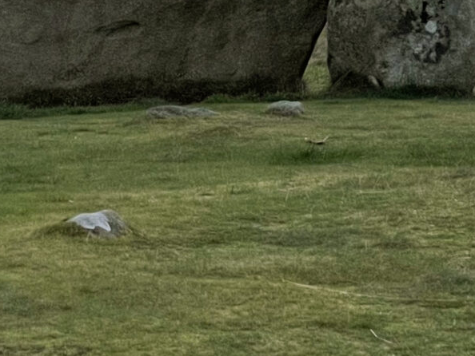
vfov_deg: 6.6
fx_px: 3075
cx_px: 35
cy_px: 2
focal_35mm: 224
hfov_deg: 8.8
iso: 25
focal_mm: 6
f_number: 2
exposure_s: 1/178
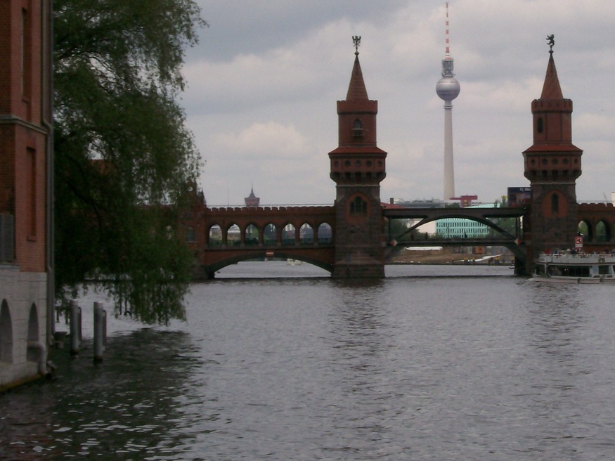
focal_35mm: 158
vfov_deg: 9.4
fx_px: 2807
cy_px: 135
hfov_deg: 12.5
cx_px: 444
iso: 80
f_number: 8.5
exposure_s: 1/337
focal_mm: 18
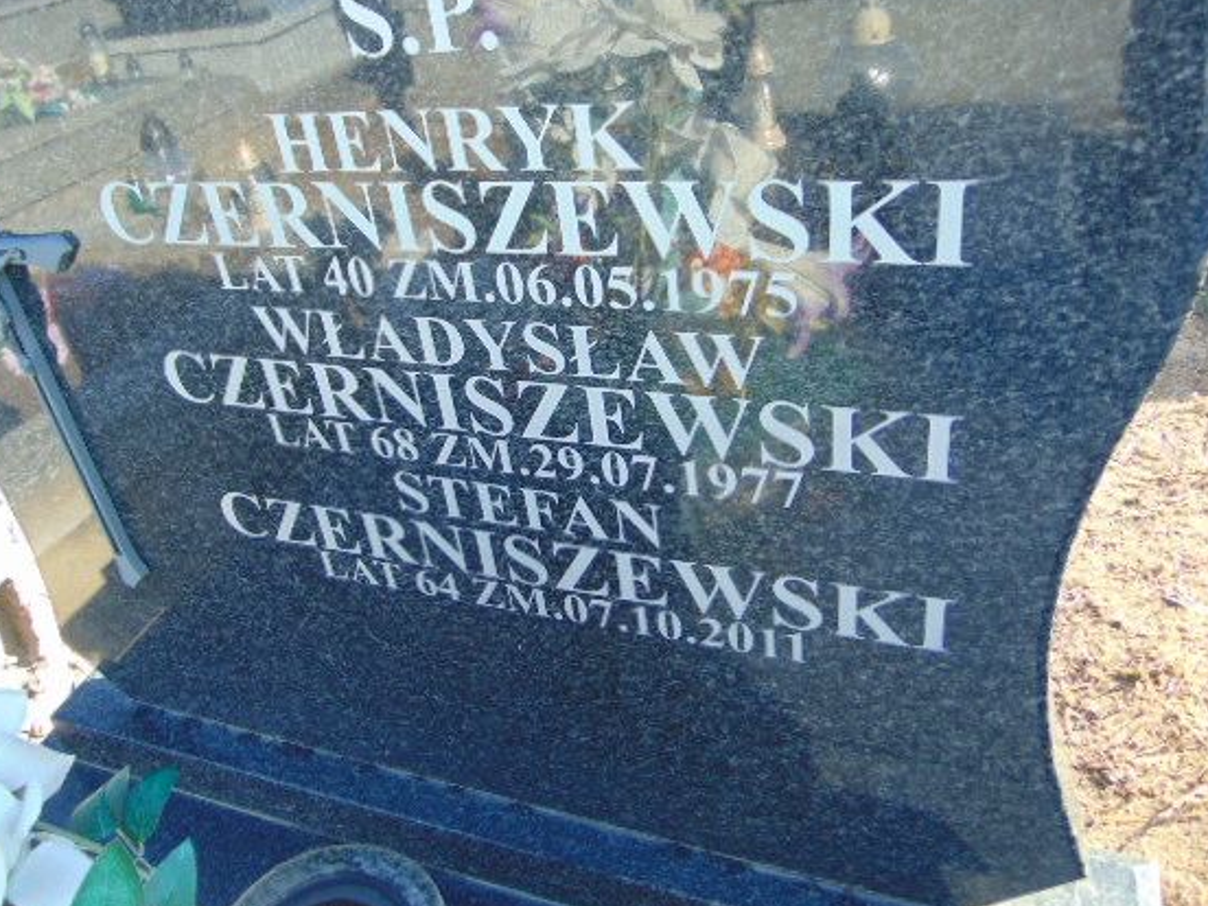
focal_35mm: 29
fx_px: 1012
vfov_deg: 48.1
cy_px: 396
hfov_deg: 61.5
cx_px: 530
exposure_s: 1/125
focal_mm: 4.5
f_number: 3
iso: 80
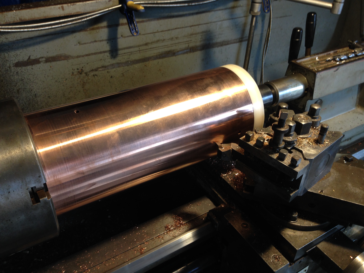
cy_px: 136
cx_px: 182
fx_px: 347
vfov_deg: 42.9
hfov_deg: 55.4
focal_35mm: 33
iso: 50
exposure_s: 1/20
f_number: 2.4
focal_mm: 4.12
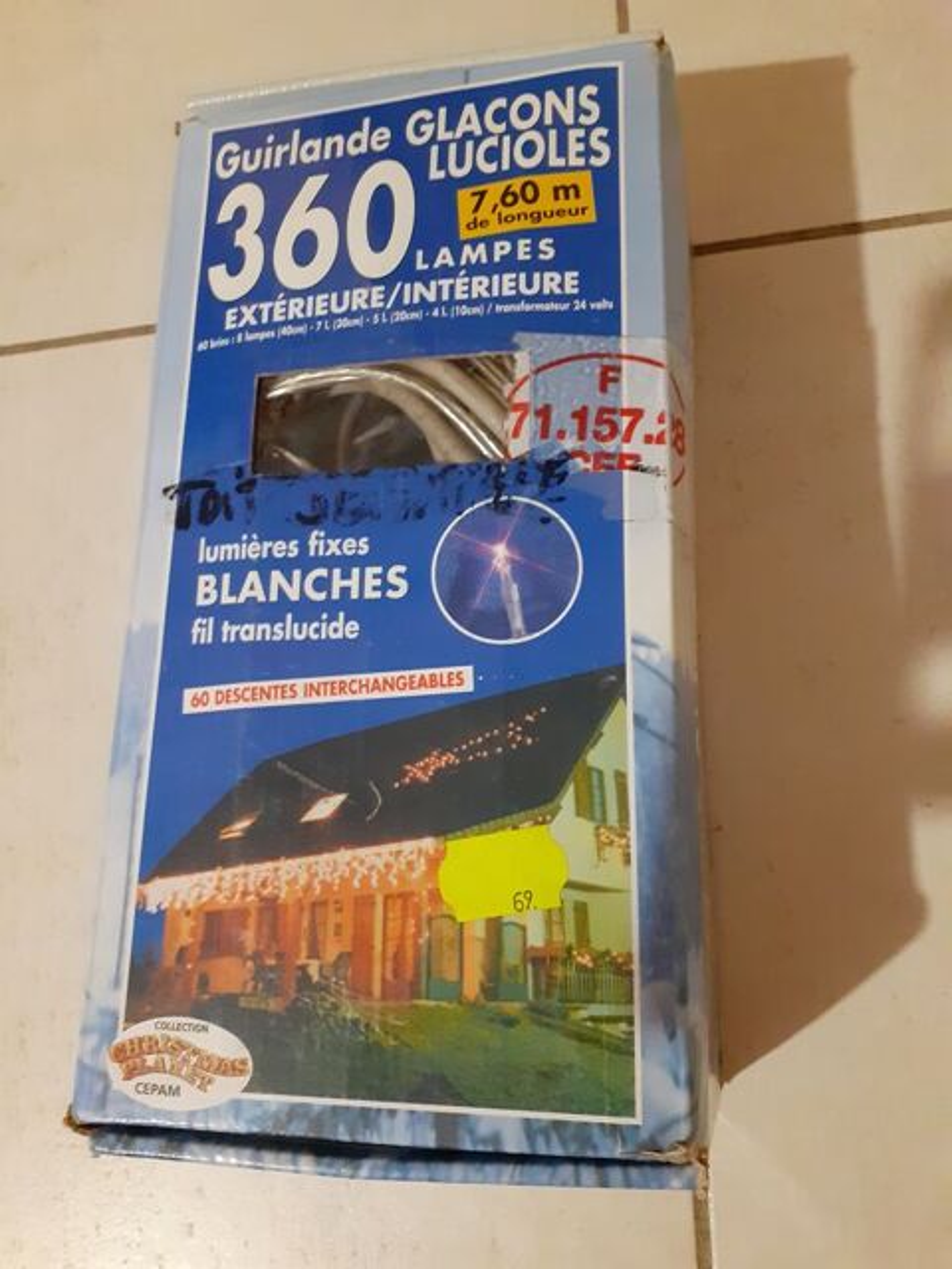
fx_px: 990
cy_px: 634
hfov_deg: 51.4
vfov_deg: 65.3
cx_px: 476
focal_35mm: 27
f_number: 1.9
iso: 500
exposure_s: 1/25
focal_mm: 3.6
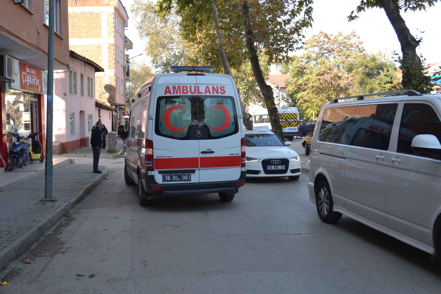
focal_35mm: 36
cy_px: 147
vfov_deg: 36.9
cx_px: 220
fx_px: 441
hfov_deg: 53.1
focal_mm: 24
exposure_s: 1/200
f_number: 7.1
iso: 400
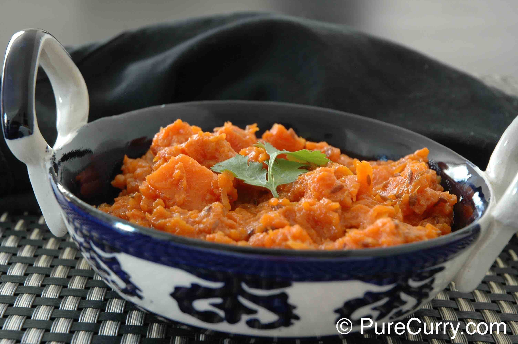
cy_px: 172
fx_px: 1078
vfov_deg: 18.1
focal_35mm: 75
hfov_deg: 27.0
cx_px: 259
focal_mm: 50
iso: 400
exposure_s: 1/5
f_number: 8
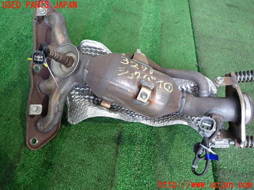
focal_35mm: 25
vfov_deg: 54.9
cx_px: 127
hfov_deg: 69.4
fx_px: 183
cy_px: 95
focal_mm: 4.5
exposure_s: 1/30
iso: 250
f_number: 2
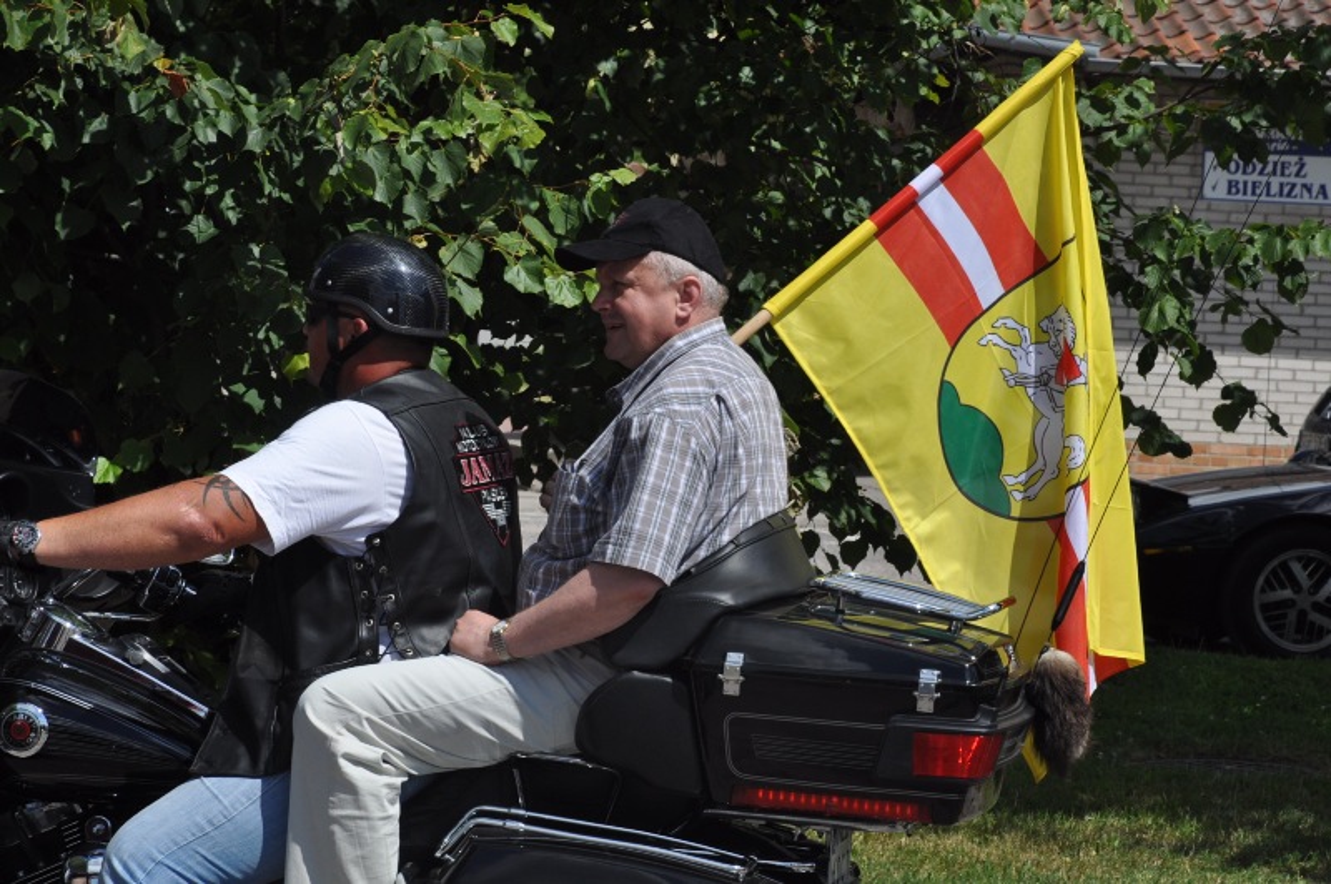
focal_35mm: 128
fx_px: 4707
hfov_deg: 16.1
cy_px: 442
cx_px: 666
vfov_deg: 10.7
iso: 320
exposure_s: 1/1250
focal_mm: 85
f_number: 9
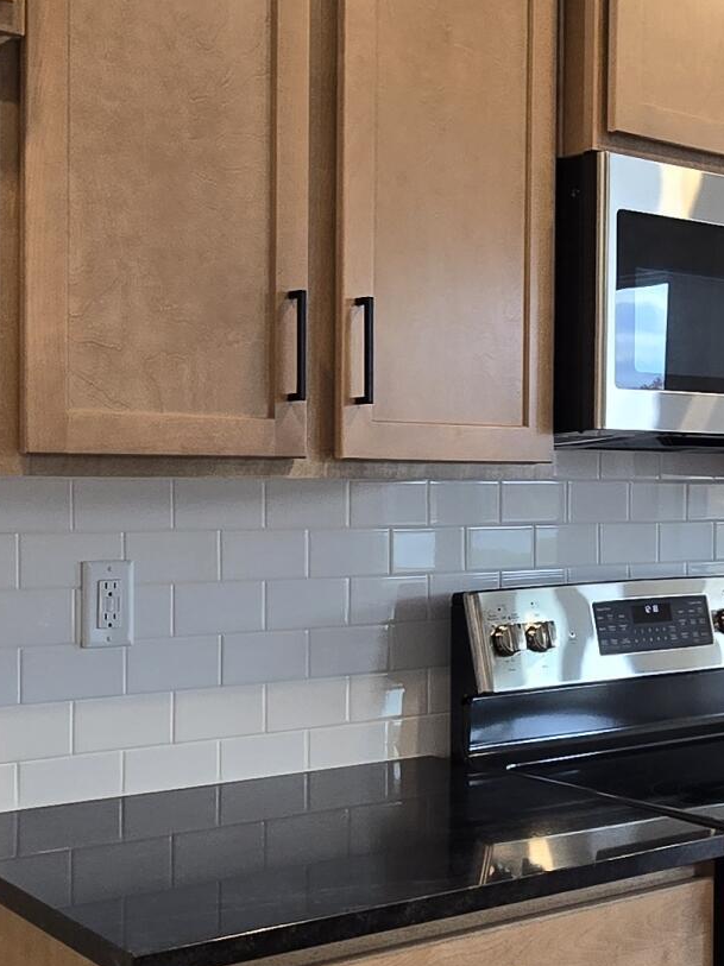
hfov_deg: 30.2
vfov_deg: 39.7
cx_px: 421
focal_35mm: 48
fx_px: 1340
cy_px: 472
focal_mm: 2.2
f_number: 2.2
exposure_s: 1/60
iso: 64
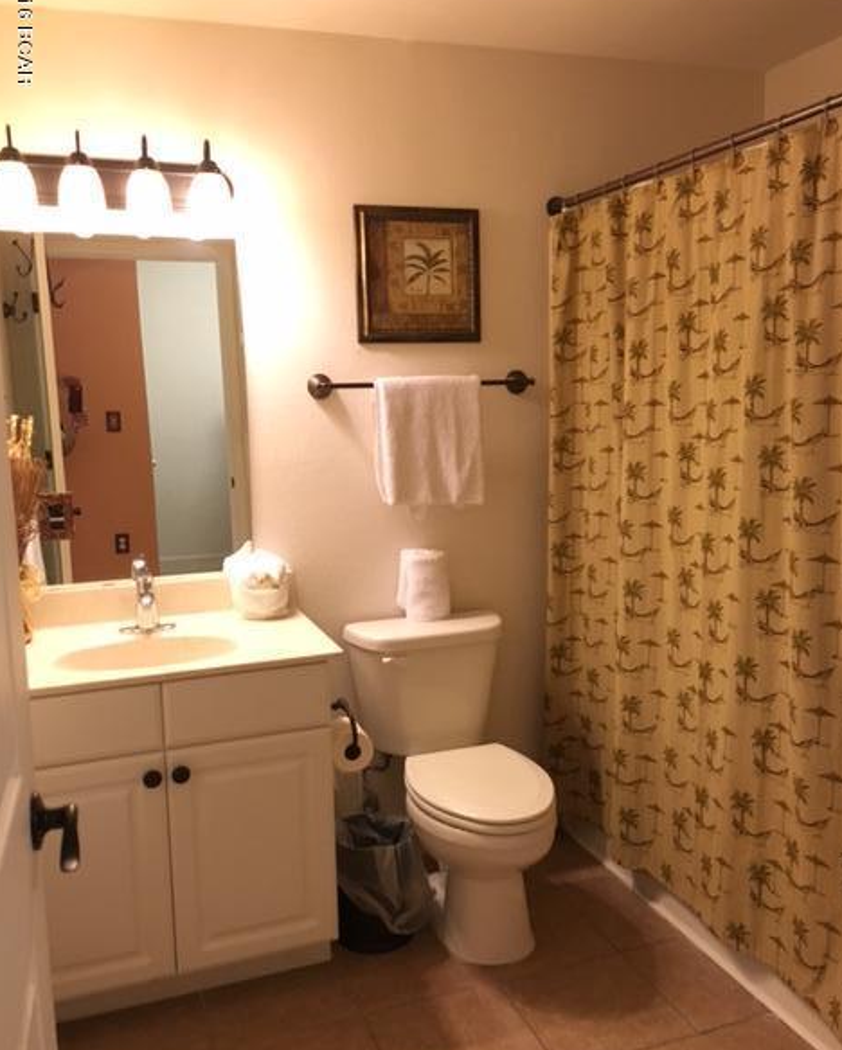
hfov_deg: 47.2
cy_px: 520
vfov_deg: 57.1
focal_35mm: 31
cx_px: 421
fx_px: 965
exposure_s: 1/24
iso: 200
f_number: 2.2
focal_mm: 4.15
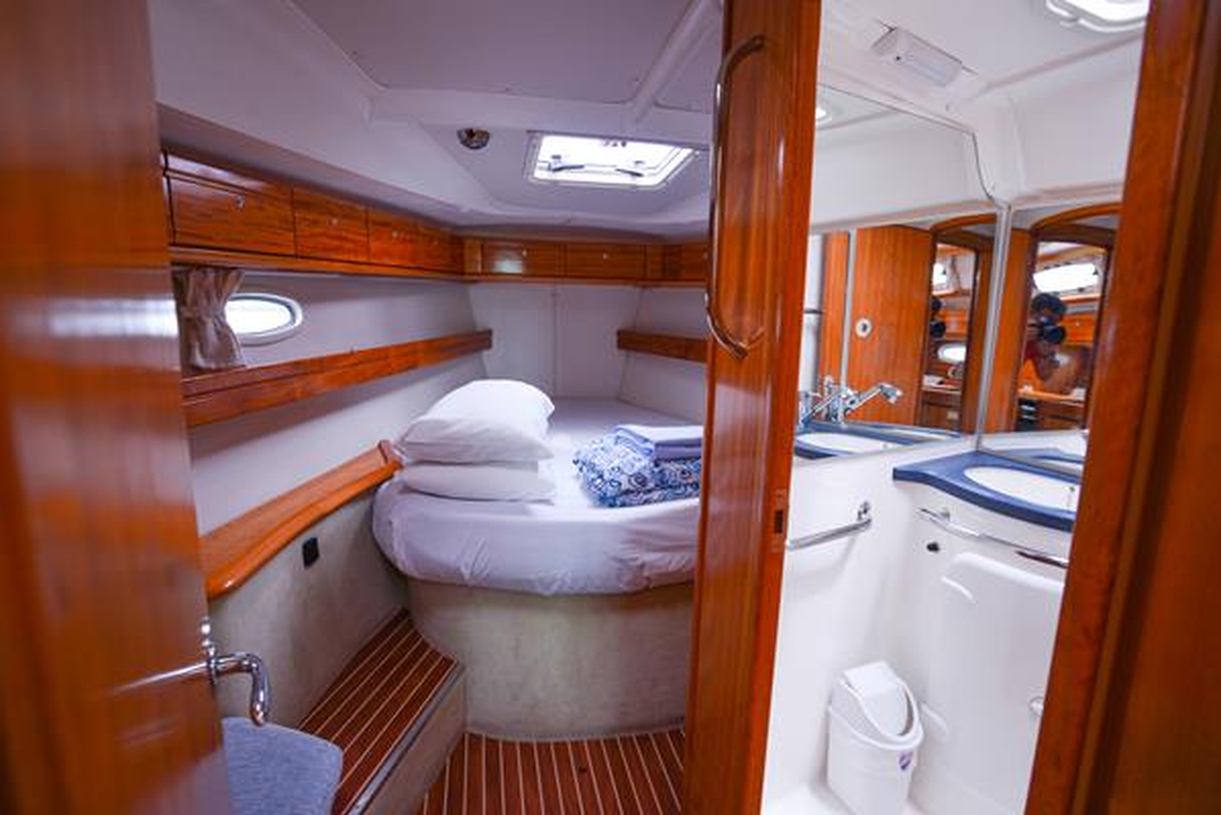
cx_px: 610
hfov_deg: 93.2
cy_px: 408
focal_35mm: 17
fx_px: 577
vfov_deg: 70.5
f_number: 5
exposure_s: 1/100
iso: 800
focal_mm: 17
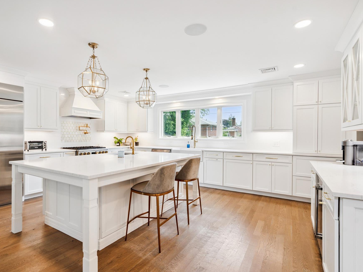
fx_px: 189
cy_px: 132
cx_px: 157
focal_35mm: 18
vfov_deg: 71.6
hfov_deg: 87.2
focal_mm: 16
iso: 320
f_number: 6.3
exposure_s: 1/80
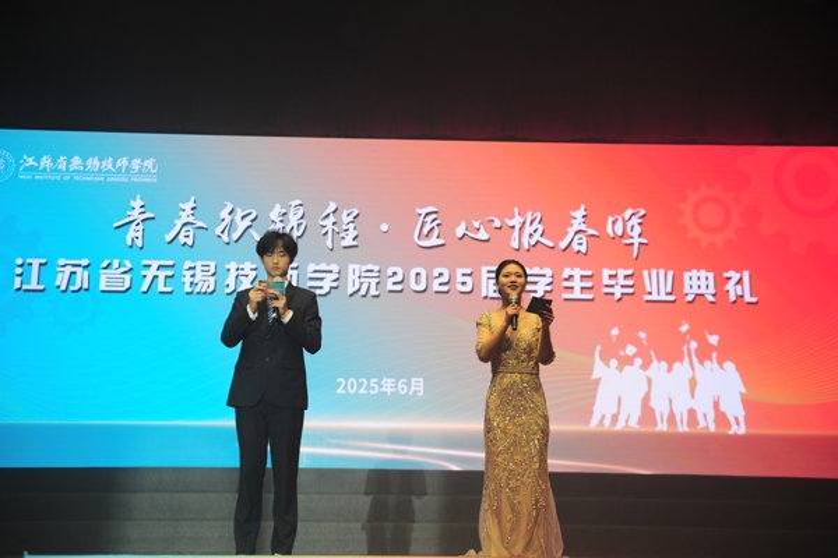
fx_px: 1117
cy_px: 279
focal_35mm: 48
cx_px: 419
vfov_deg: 28.1
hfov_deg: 41.1
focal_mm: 48
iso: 320
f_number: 3.2
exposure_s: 1/160
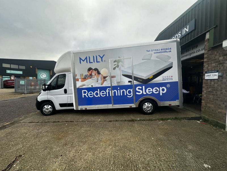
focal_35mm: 14
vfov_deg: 85.7
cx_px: 114
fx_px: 92
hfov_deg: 102.1
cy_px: 86
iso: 40
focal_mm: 2.22
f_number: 2.2
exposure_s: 1/234
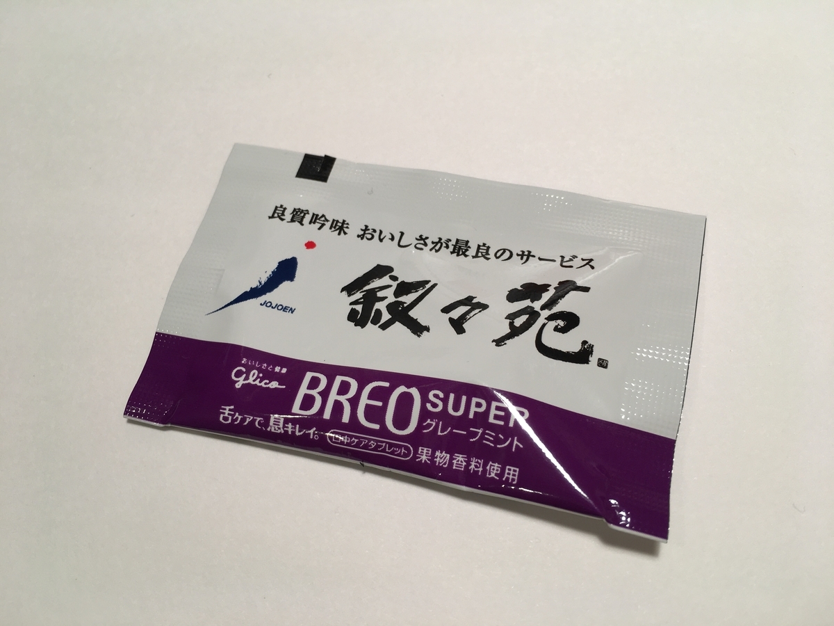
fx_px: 699
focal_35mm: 29
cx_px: 417
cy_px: 313
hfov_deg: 61.7
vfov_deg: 48.2
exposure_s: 1/60
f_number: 2.2
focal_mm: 4.15
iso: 25
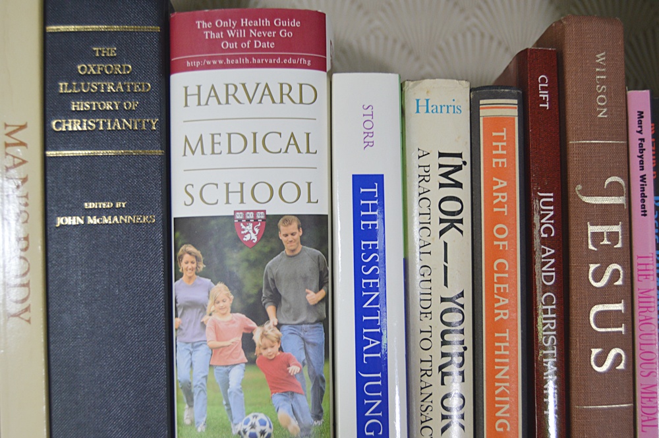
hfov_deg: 49.6
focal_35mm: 39
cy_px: 219
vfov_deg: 34.2
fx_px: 713
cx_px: 330
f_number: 4
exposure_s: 1/60
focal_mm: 26
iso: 720
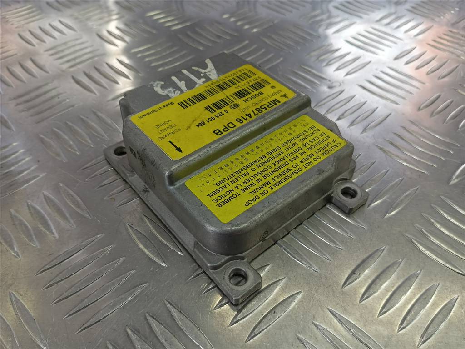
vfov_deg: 51.4
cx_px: 232
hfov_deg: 65.3
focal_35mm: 27
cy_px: 174
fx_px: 363
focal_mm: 4.11
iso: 90
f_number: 1.6
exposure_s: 1/100
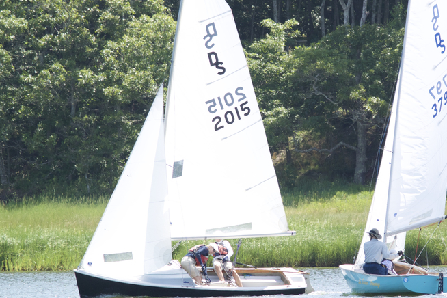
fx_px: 8654
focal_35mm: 697
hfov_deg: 3.0
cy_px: 121
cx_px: 317
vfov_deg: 2.0
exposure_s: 1/400
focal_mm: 165
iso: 200
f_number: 5.3
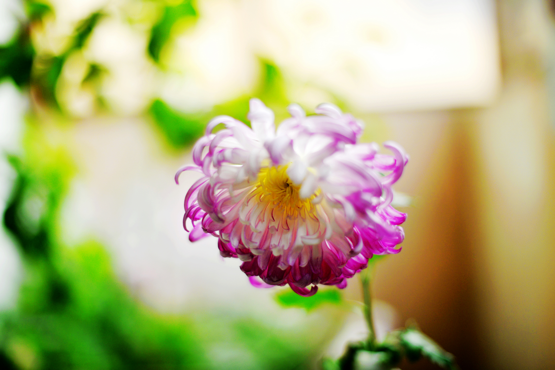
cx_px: 278
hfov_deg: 39.6
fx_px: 771
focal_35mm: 50
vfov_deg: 27.0
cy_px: 185
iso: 250
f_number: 1.4
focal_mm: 50
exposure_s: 1/400
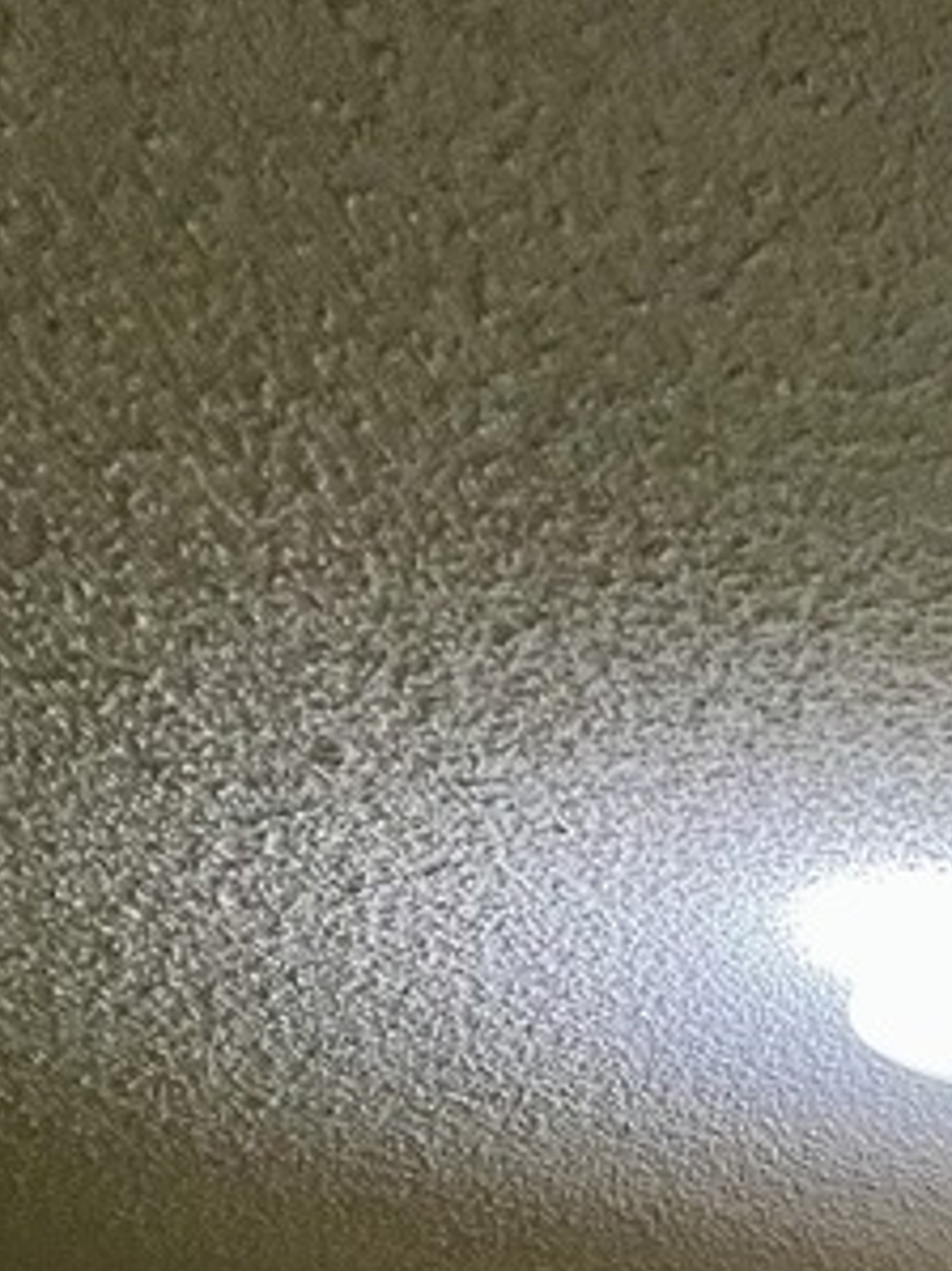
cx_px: 1560
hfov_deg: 22.7
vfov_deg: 26.0
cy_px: 2023
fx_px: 1725
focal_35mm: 47
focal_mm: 1.57
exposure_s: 1/120
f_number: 1.8
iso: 250
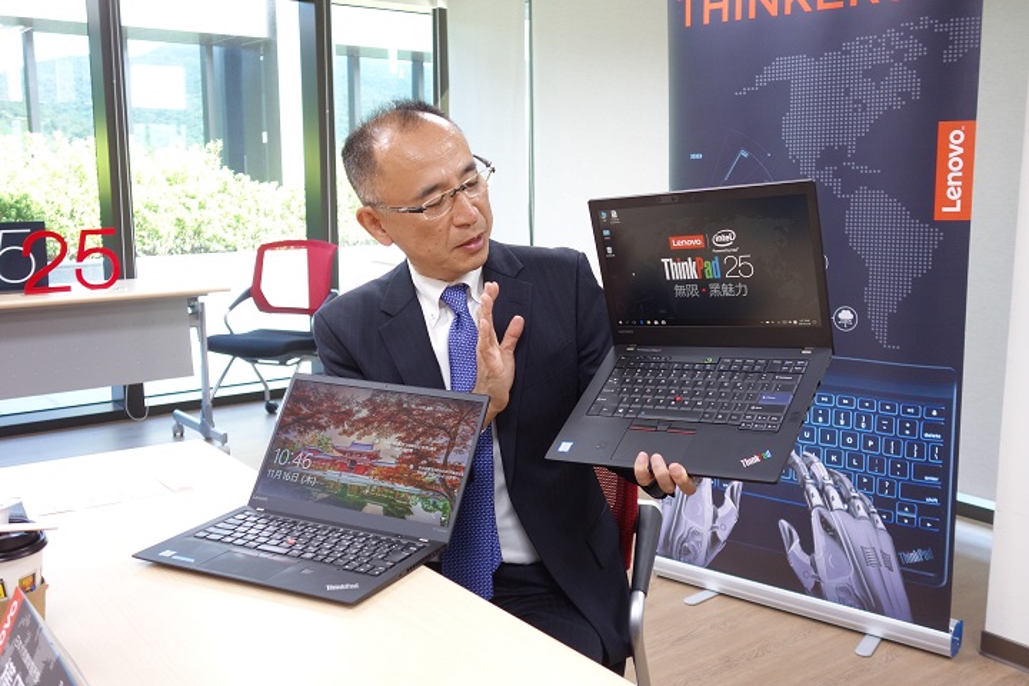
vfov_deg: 36.9
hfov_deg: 53.1
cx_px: 514
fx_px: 1029
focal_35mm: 36
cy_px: 343
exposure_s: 1/40
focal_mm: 13.42
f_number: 2.8
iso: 250
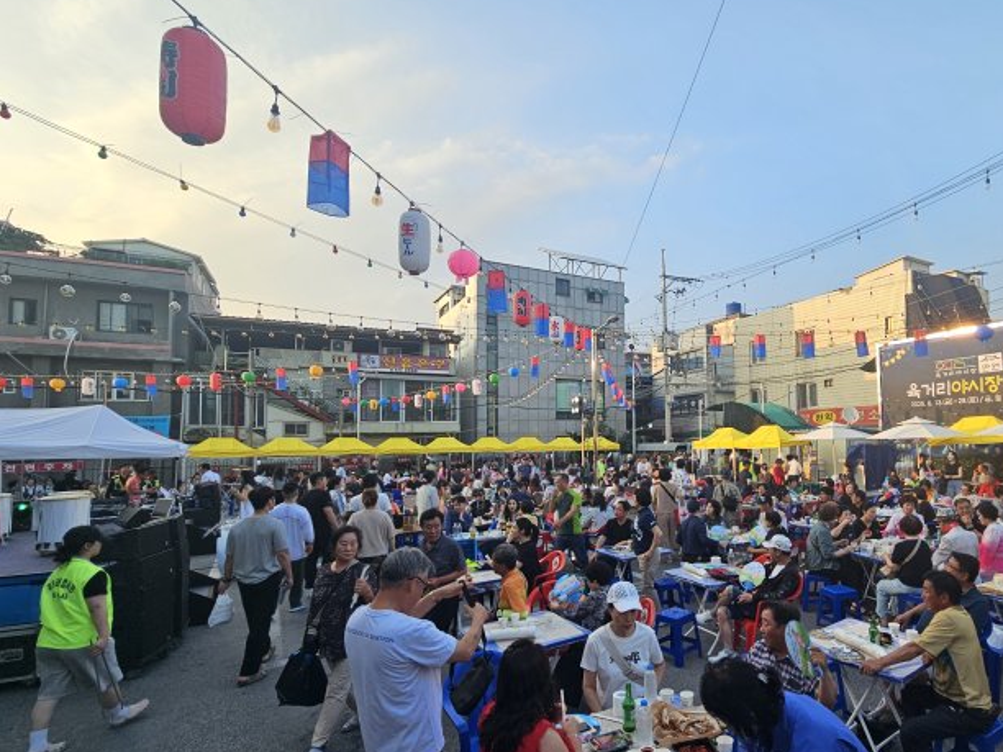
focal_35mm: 17
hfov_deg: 89.2
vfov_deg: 74.5
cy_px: 415
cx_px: 628
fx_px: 493
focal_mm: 2.2
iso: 50
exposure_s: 1/406
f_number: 2.2
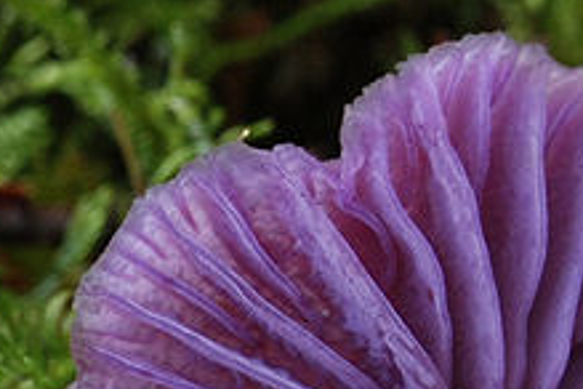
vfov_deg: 0.7
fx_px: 33245
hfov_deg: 1.0
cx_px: 1366
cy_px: 189
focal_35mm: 2053
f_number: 25
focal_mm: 250
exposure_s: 1/2
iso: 200
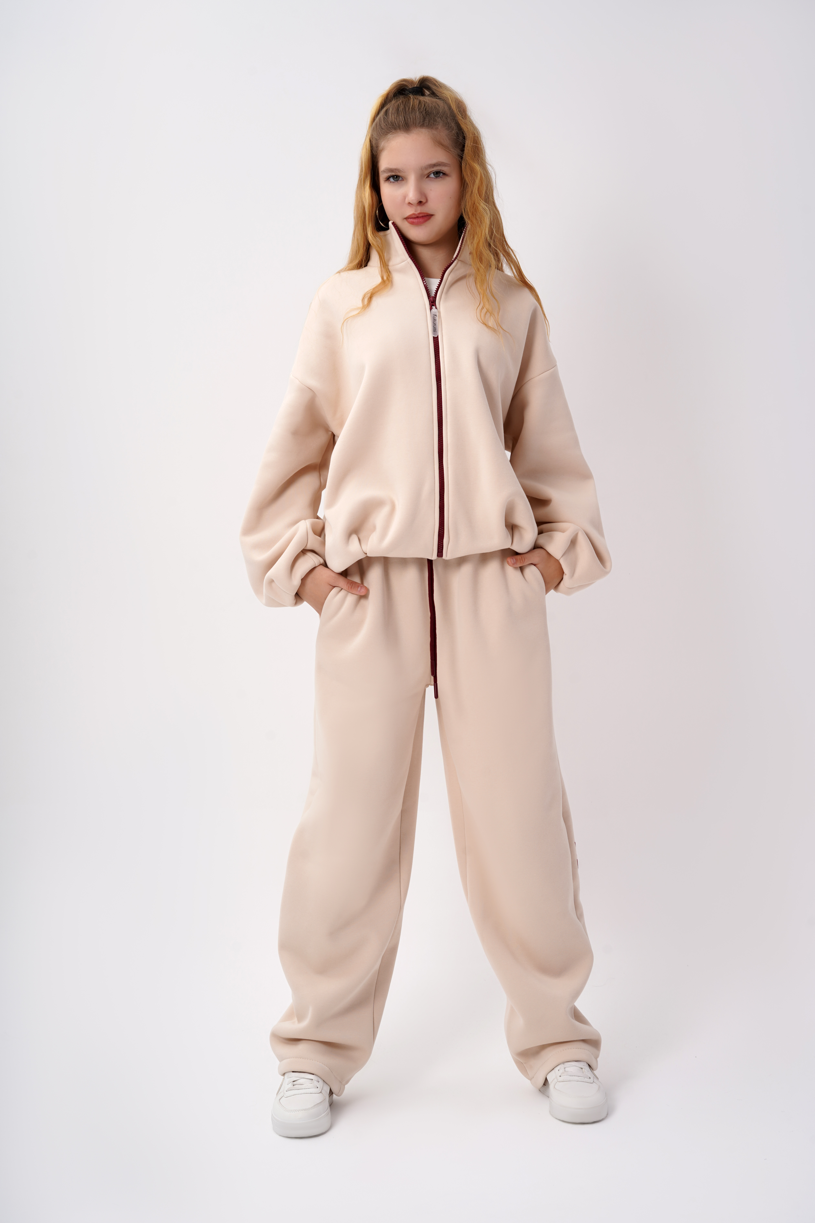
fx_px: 1698
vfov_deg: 39.6
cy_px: 612
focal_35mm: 50
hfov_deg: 27.0
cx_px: 408
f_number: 10
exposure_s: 1/160
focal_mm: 50
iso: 100
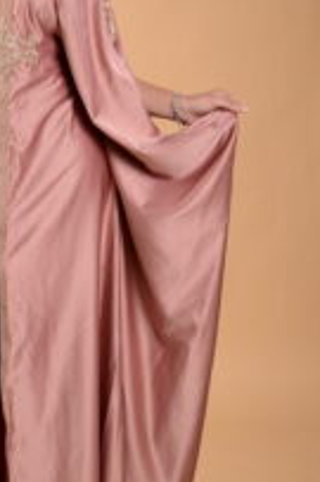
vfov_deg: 19.9
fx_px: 1362
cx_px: -2
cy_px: 150
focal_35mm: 102
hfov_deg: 13.2
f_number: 8
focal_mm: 46
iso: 125
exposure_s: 1/125
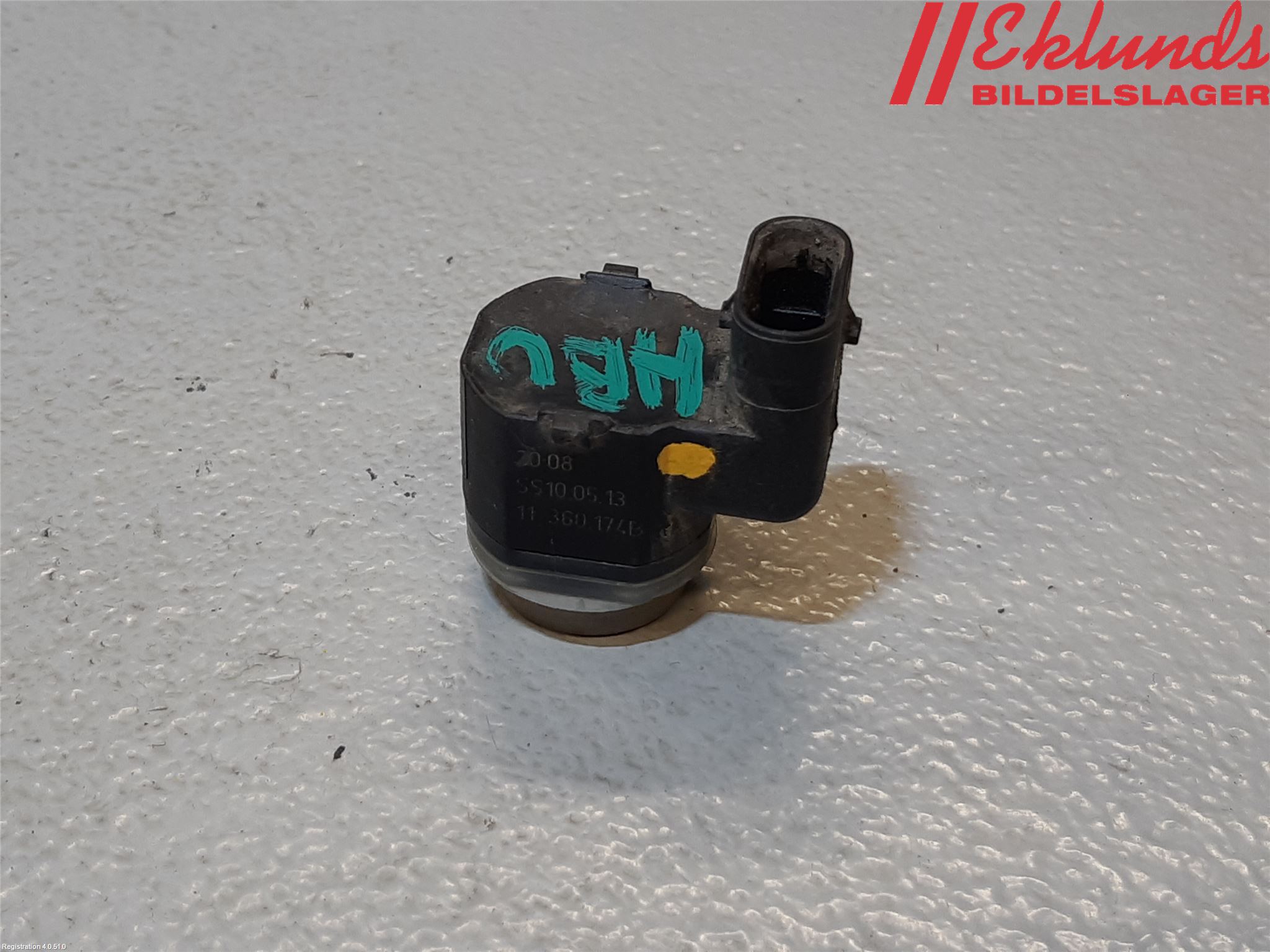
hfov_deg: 67.3
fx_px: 954
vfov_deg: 53.1
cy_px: 476
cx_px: 635
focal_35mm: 26
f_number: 1.7
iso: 40
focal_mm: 3.93
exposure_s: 1/60
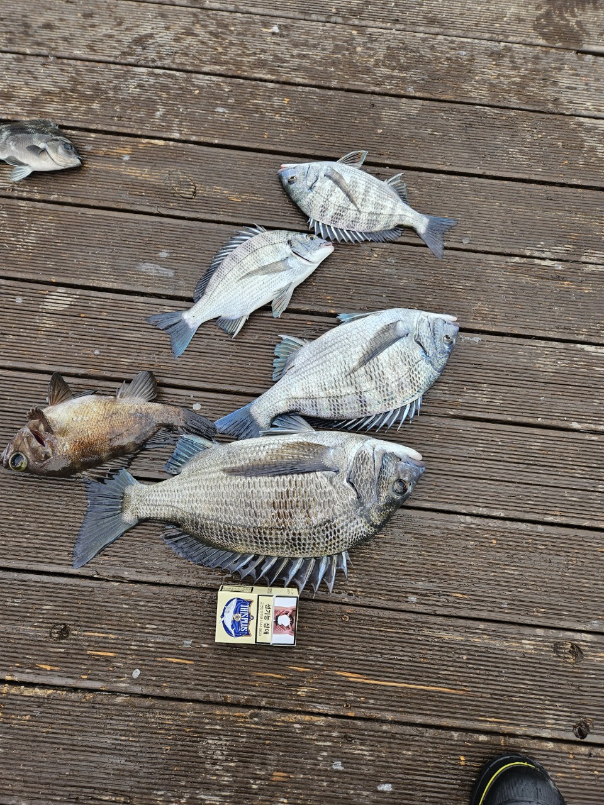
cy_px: 402
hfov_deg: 58.9
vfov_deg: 73.9
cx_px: 302
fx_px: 535
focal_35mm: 23
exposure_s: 1/323
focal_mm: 5.4
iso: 25
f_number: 1.8
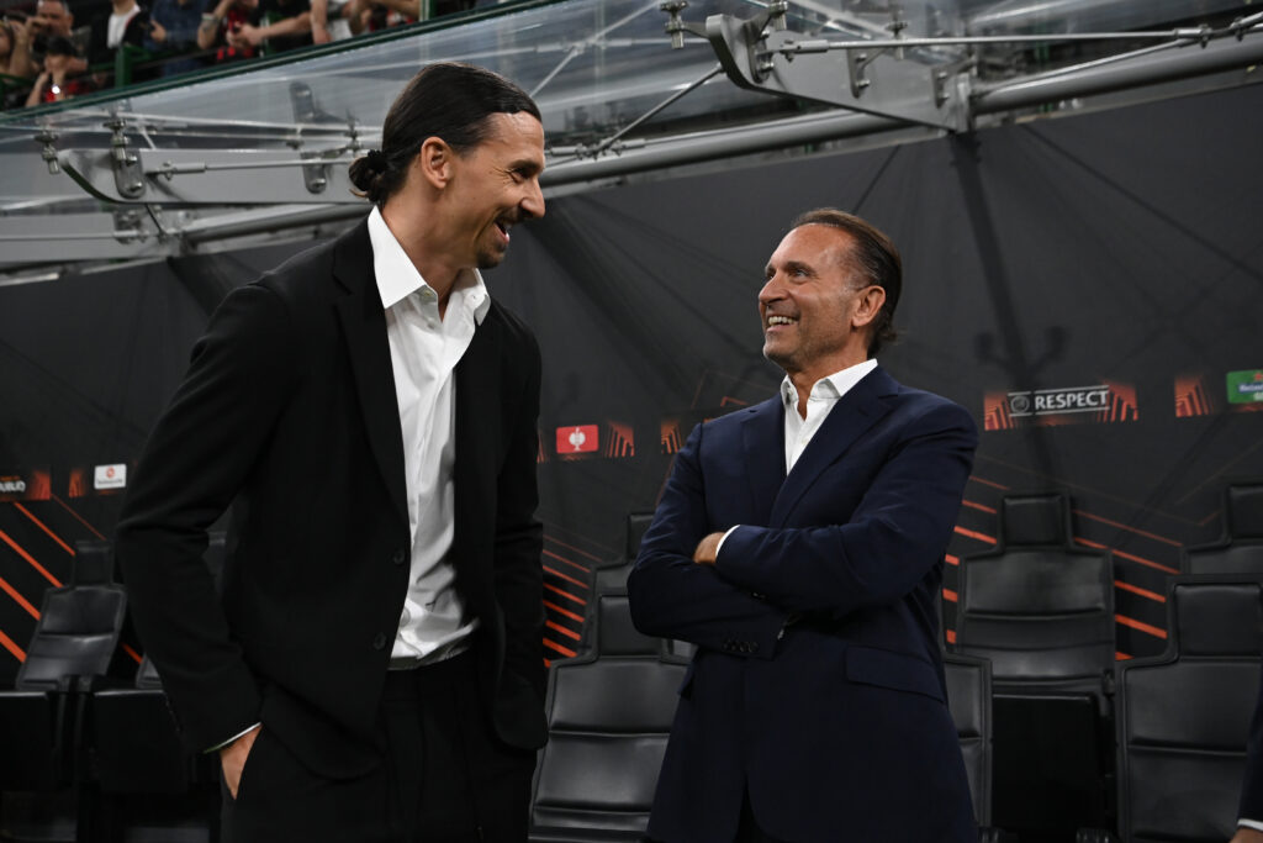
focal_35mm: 42
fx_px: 1474
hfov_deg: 46.4
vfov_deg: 31.9
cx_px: 632
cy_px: 422
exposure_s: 1/1250
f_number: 5.6
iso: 4000
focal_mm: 42
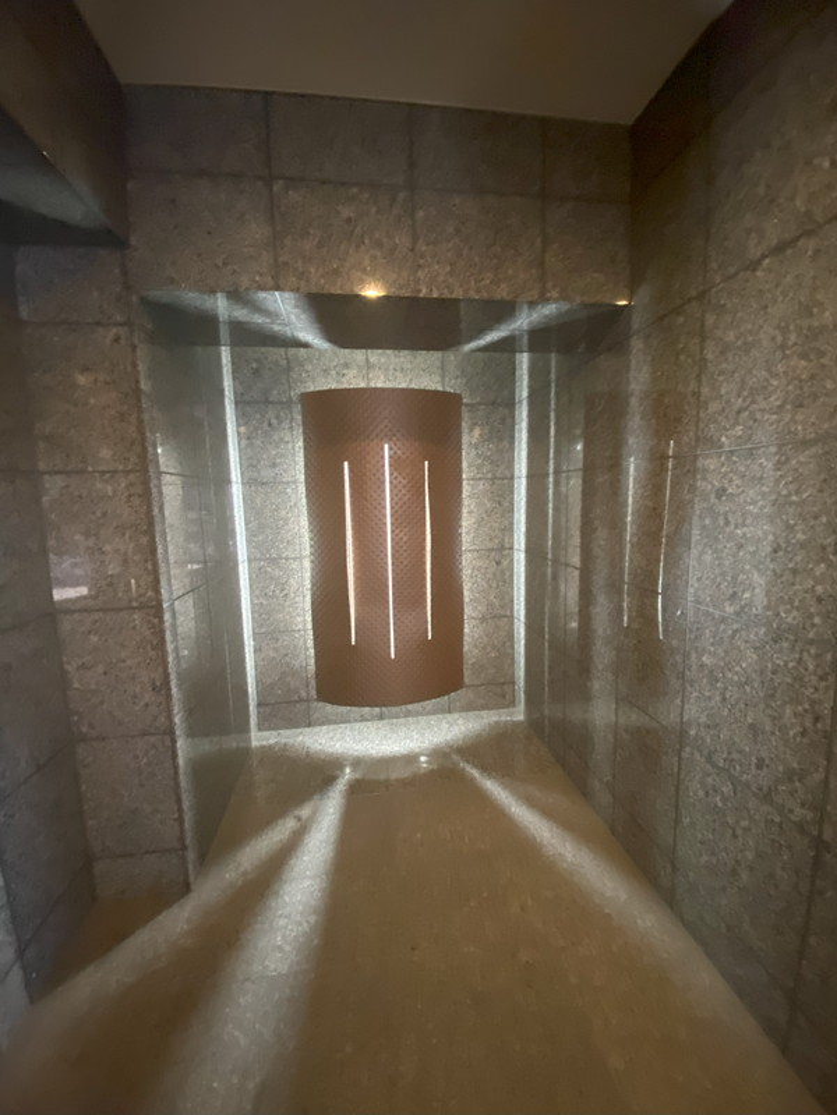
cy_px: 558
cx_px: 418
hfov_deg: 89.9
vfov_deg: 106.2
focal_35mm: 13
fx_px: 419
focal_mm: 1.54
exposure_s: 1/25
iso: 1000
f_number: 2.4
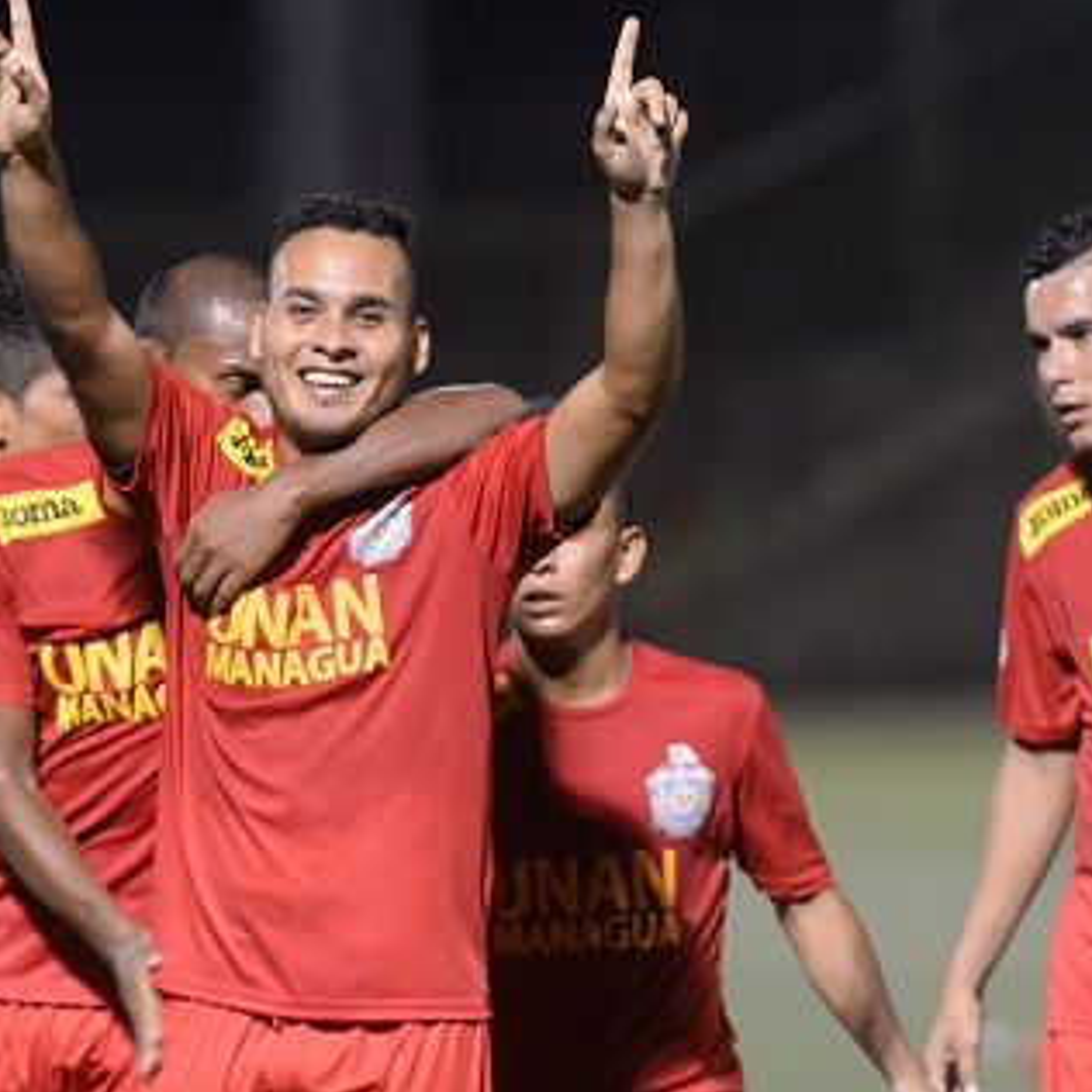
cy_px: 524
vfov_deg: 3.1
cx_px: 349
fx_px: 20165
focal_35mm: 565
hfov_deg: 3.1
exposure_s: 1/500
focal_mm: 300
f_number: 2.8
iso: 4000
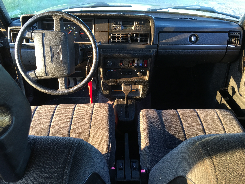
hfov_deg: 61.7
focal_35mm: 29
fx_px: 205
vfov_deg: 48.2
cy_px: 92
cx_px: 122
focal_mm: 4.15
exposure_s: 1/15
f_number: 2.2
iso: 25
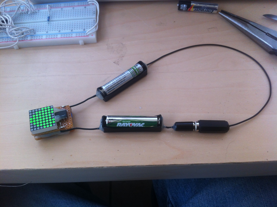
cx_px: 138
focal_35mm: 35
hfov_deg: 52.7
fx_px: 280
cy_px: 104
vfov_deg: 40.6
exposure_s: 1/15
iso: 100
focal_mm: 3.85
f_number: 2.8
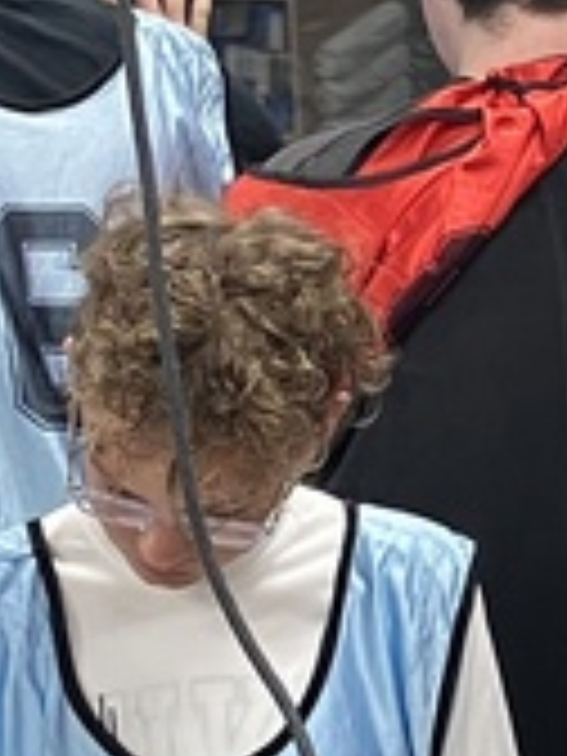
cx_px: 590
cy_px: 423
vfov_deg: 11.6
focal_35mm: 171
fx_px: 3735
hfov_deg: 8.6
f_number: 1.8
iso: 80
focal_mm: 3.99
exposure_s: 1/60
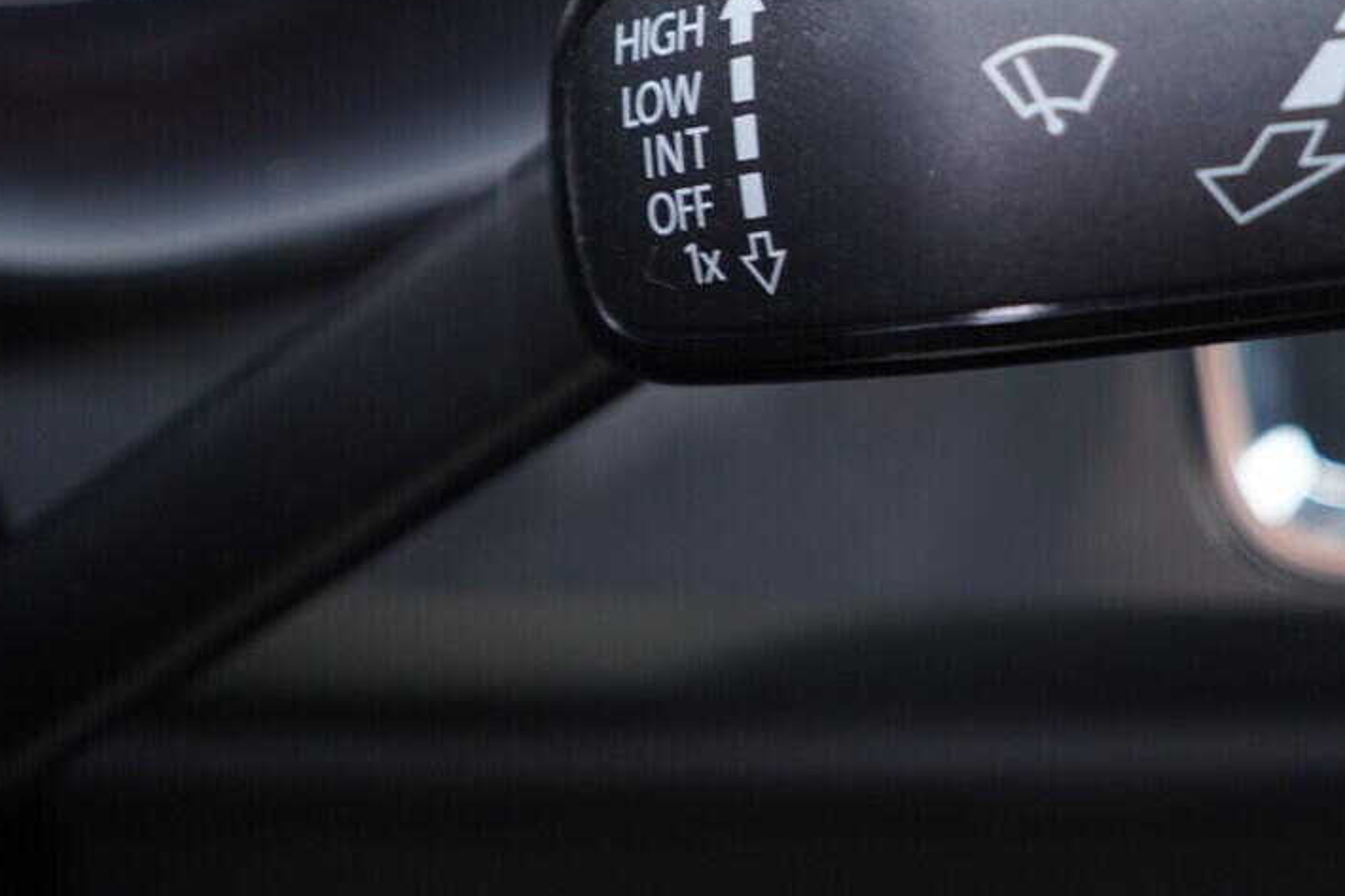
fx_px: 2727
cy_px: 125
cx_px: 1004
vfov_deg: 18.4
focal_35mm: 73
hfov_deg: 27.3
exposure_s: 1/40
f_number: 2.8
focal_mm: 24
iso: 400
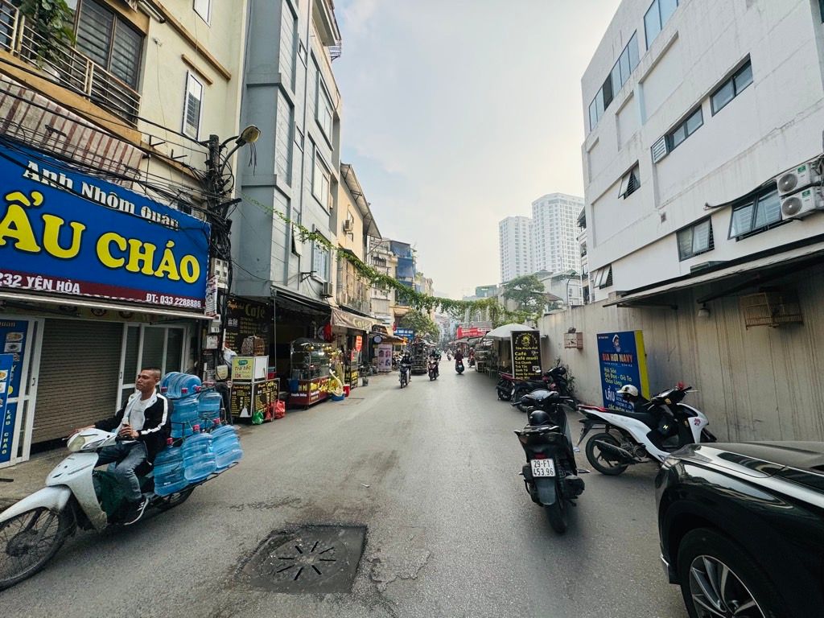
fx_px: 333
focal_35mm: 14
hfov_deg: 102.1
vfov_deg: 85.7
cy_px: 309
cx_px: 412
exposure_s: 1/1370
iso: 40
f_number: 2.2
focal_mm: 2.22
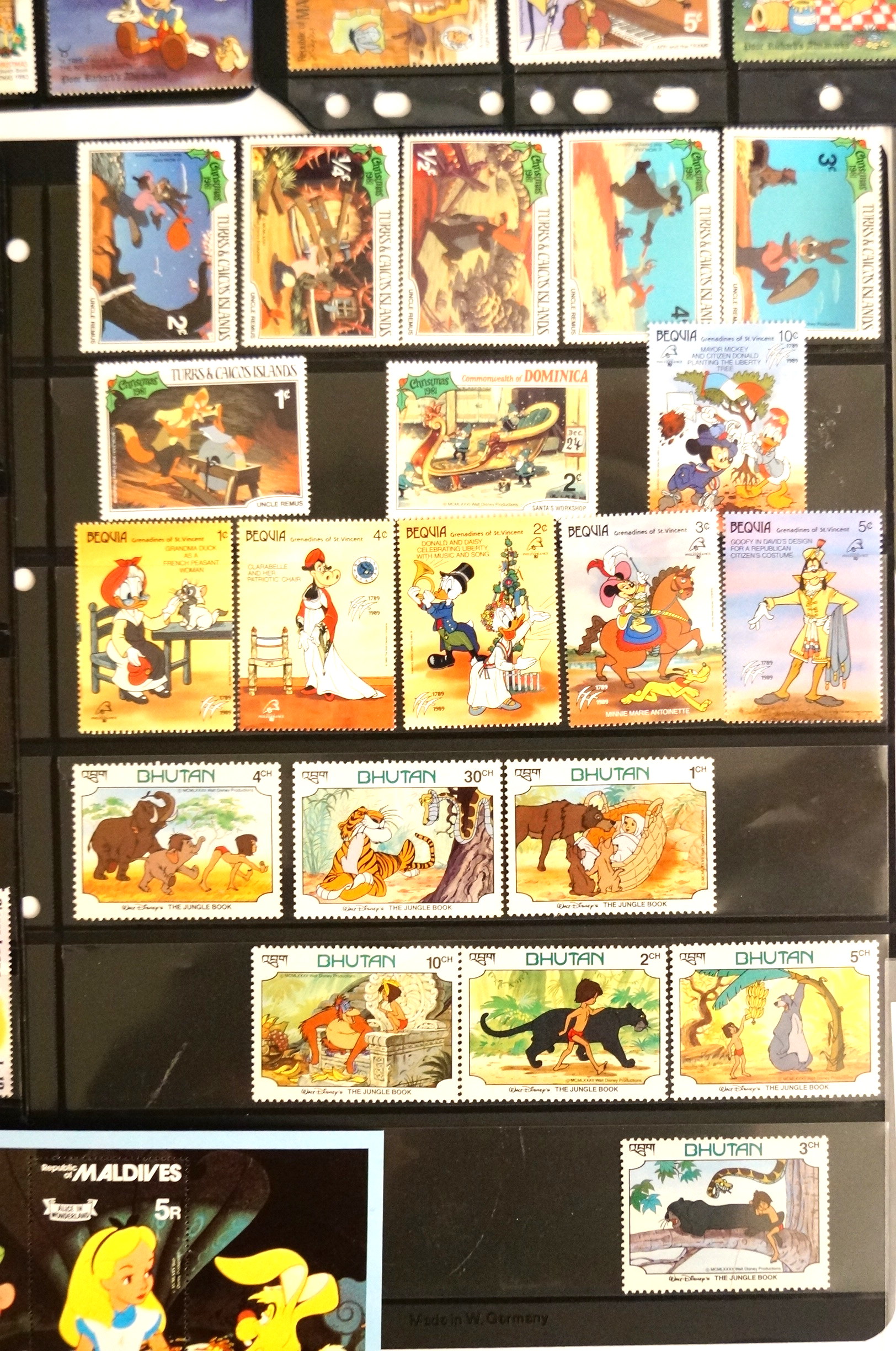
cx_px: 448
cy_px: 676
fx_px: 1686
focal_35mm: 45
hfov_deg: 29.8
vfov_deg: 43.7
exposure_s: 1/60
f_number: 4.5
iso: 2500
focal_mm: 30
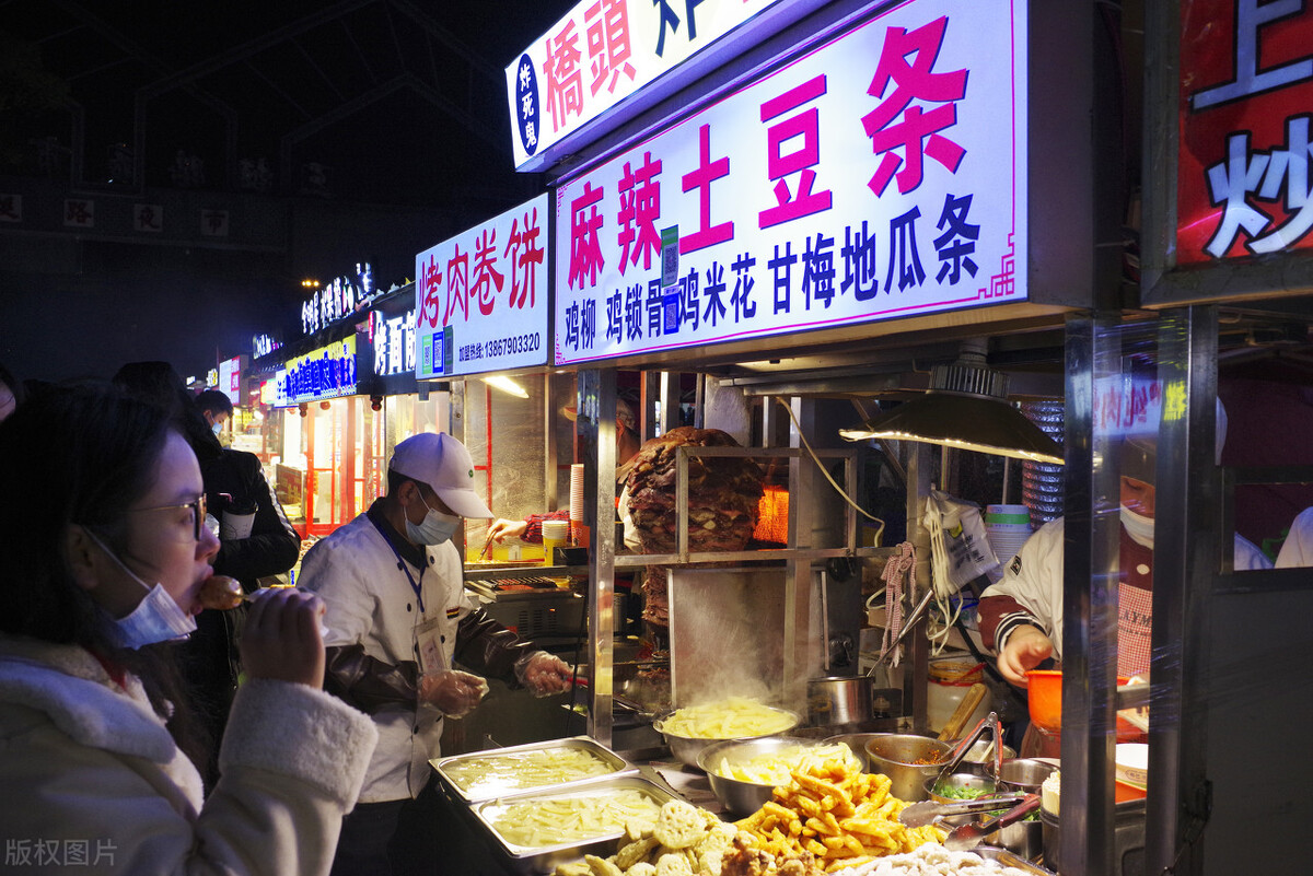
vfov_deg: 42.4
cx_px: 656
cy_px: 438
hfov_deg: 60.3
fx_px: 1131
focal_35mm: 31
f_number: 8
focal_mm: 31
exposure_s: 1/100
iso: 1600
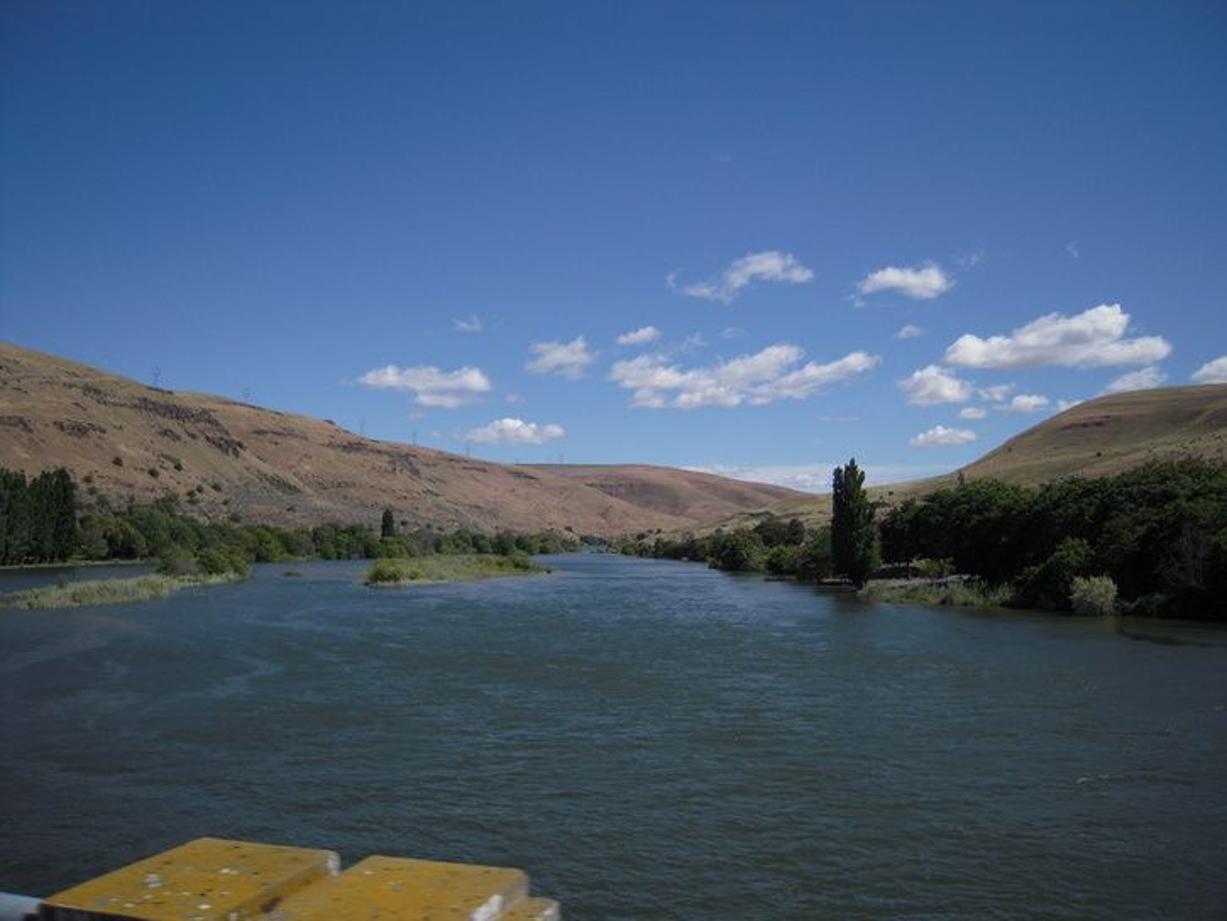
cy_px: 460
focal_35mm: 28
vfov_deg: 49.8
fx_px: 993
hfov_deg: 63.4
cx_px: 614
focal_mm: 5
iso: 100
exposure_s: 1/640
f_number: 5.4
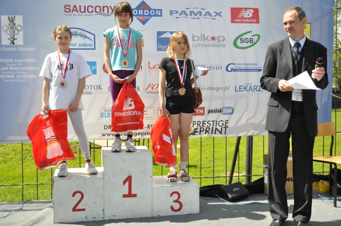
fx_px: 397
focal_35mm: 42
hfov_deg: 46.5
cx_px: 170
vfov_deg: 31.8
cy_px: 113
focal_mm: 28
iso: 1250
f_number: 4.5
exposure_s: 1/4000
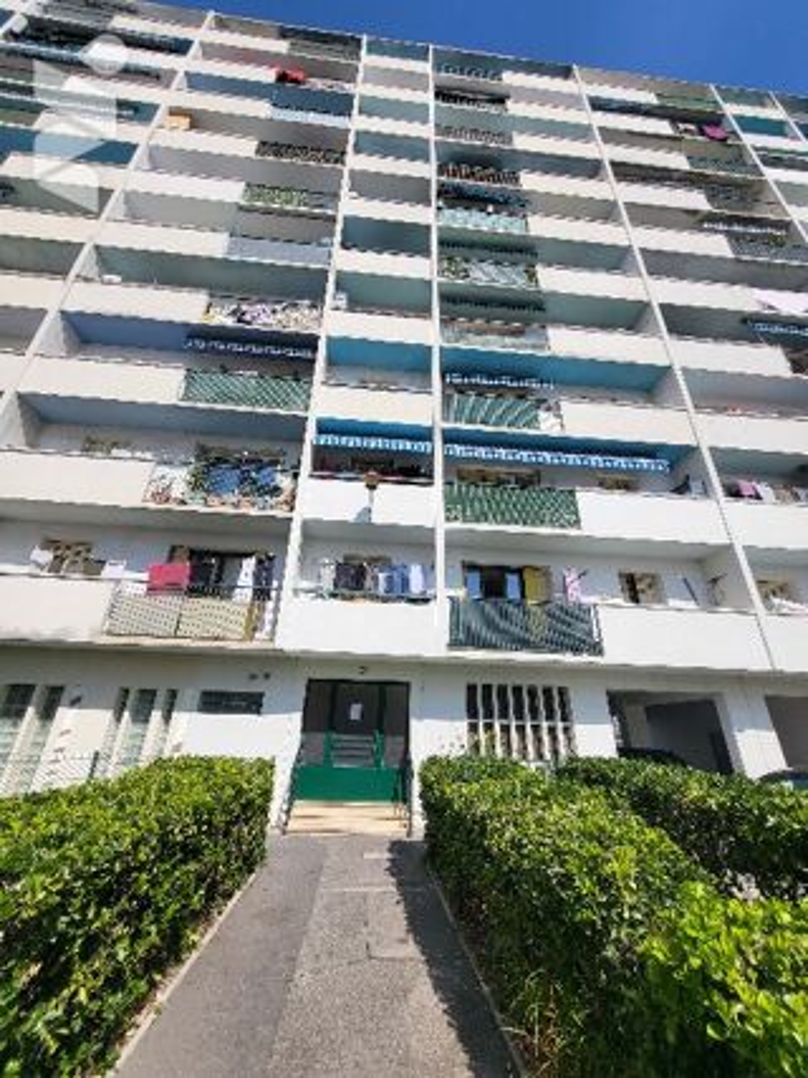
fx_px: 405
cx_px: 404
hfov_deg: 89.9
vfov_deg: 106.2
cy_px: 539
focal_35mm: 13
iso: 32
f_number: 2.2
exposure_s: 1/1844
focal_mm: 1.74
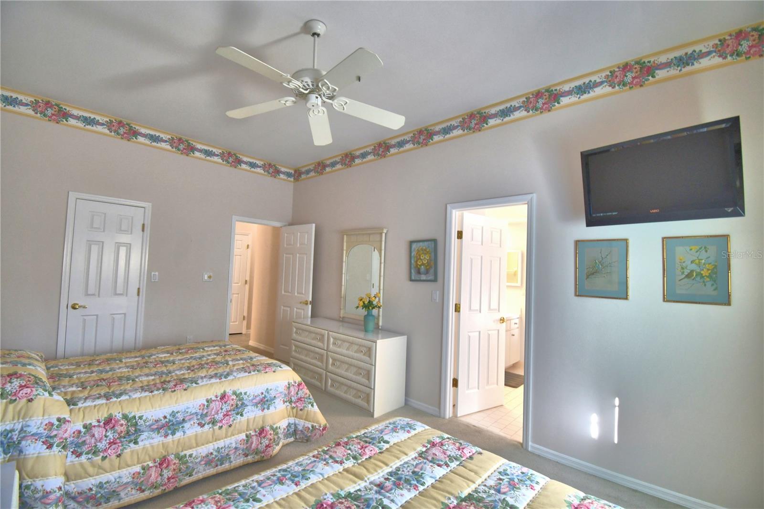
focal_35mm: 15
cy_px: 254
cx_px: 382
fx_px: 318
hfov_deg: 100.4
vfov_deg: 77.3
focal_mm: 10
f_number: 4.5
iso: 400
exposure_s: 1/30
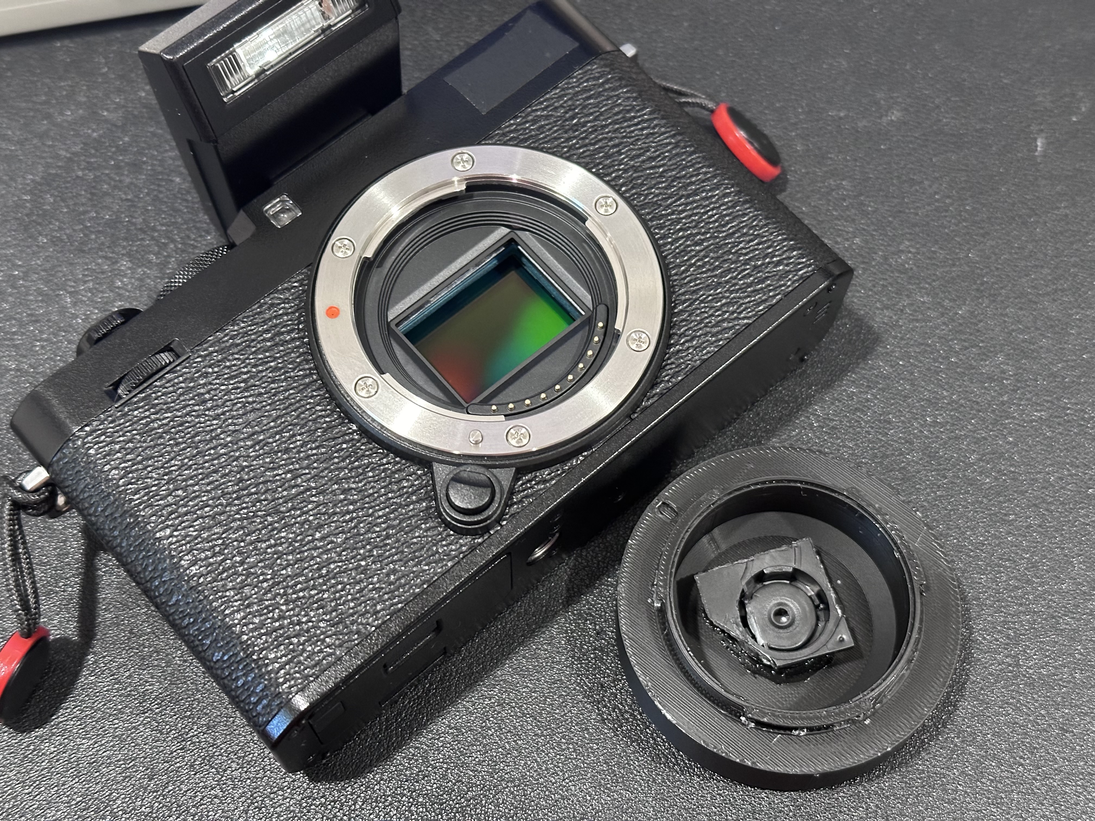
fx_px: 1518
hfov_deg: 39.7
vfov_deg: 30.3
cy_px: 410
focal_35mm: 48
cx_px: 548
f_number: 1.78
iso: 500
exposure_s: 1/31
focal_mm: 6.86
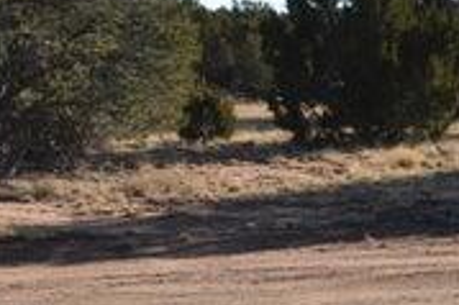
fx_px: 1847
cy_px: 41
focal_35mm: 145
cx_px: -49
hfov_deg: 13.9
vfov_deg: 9.4
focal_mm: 24
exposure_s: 1/200
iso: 100
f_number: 8
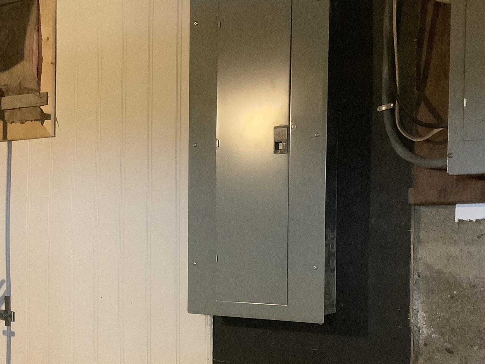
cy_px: 267
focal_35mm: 57
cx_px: 147
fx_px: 799
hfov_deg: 33.4
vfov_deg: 25.4
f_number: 2.4
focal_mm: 3.3
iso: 640
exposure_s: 1/20
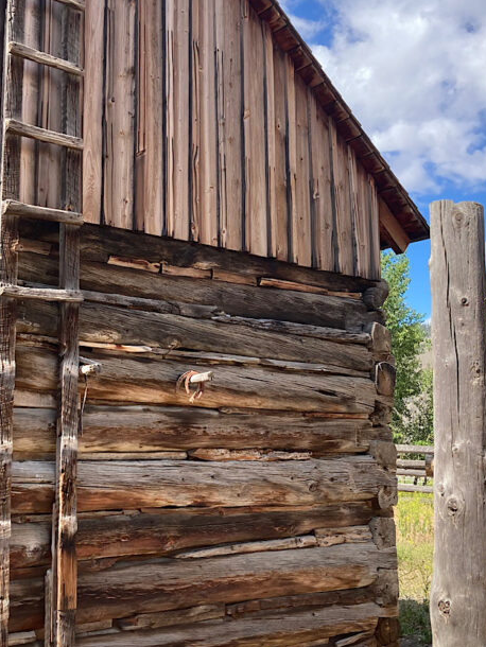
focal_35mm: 47
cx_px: 176
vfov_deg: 40.4
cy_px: 287
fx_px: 879
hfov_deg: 30.7
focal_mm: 3.99
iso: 20
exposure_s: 1/906
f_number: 1.8
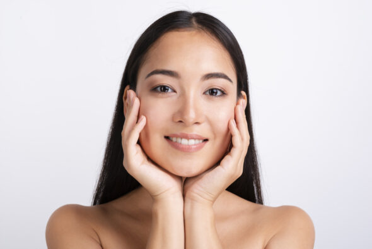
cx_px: 186
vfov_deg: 16.1
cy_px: 124
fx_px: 879
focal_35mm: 85
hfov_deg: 23.9
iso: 100
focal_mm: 85
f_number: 10
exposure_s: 1/160
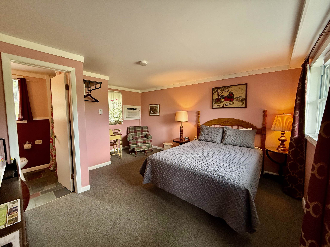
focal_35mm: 14
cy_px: 124
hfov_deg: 102.1
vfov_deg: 85.7
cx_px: 165
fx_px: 133
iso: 250
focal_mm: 2.22
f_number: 2.2
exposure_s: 1/99
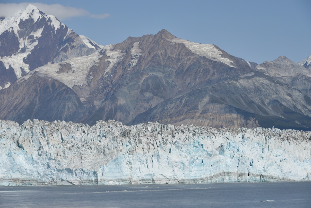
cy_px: 104
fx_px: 1166
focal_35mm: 135
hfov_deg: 15.2
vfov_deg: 10.2
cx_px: 156
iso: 100
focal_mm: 135
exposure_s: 1/500
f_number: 11
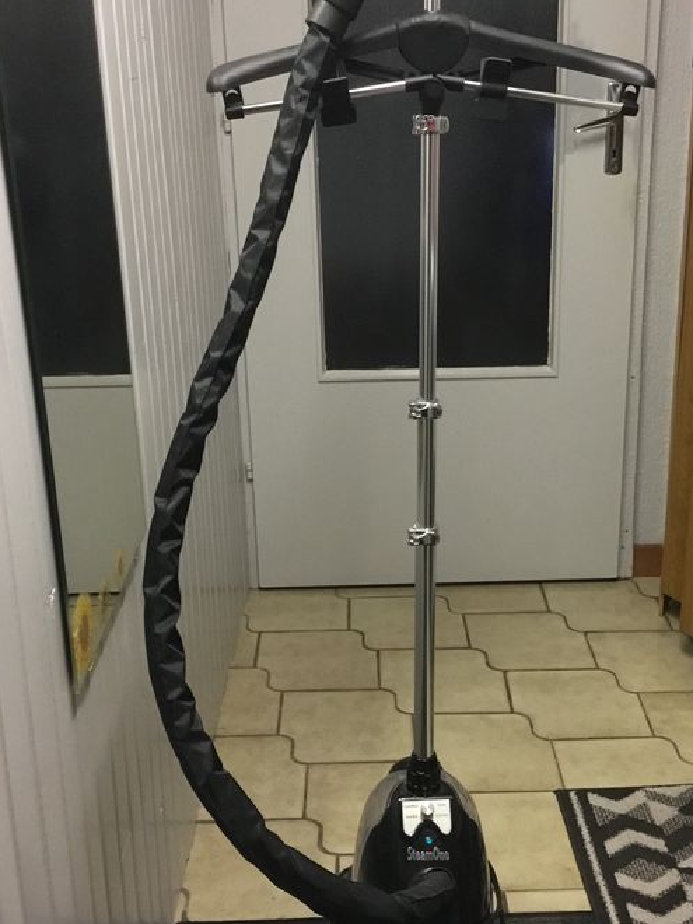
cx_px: 400
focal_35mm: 47
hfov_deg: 30.8
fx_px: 1255
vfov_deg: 40.4
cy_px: 465
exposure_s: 1/33
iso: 200
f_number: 2.4
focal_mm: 3.3
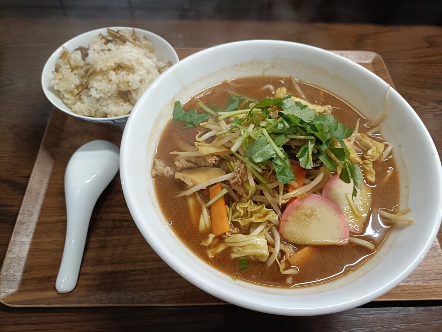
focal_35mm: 25
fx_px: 319
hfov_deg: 69.4
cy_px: 166
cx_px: 221
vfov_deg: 54.9
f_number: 1.7
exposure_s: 1/50
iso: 1250
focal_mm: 4.7
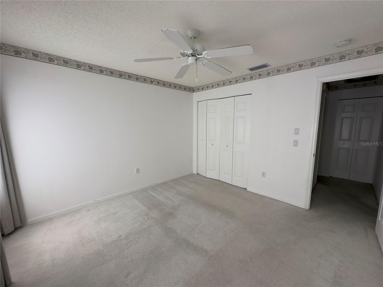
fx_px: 155
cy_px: 144
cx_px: 192
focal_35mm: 14
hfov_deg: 102.1
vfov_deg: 85.7
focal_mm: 2.22
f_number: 2.2
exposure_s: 1/177
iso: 40
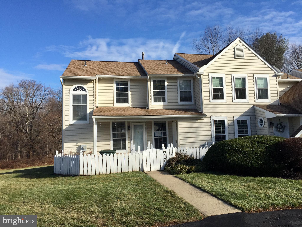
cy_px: 114
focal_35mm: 29
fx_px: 253
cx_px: 151
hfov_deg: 61.7
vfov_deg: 48.2
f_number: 2.2
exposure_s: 1/2475
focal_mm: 4.15
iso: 32
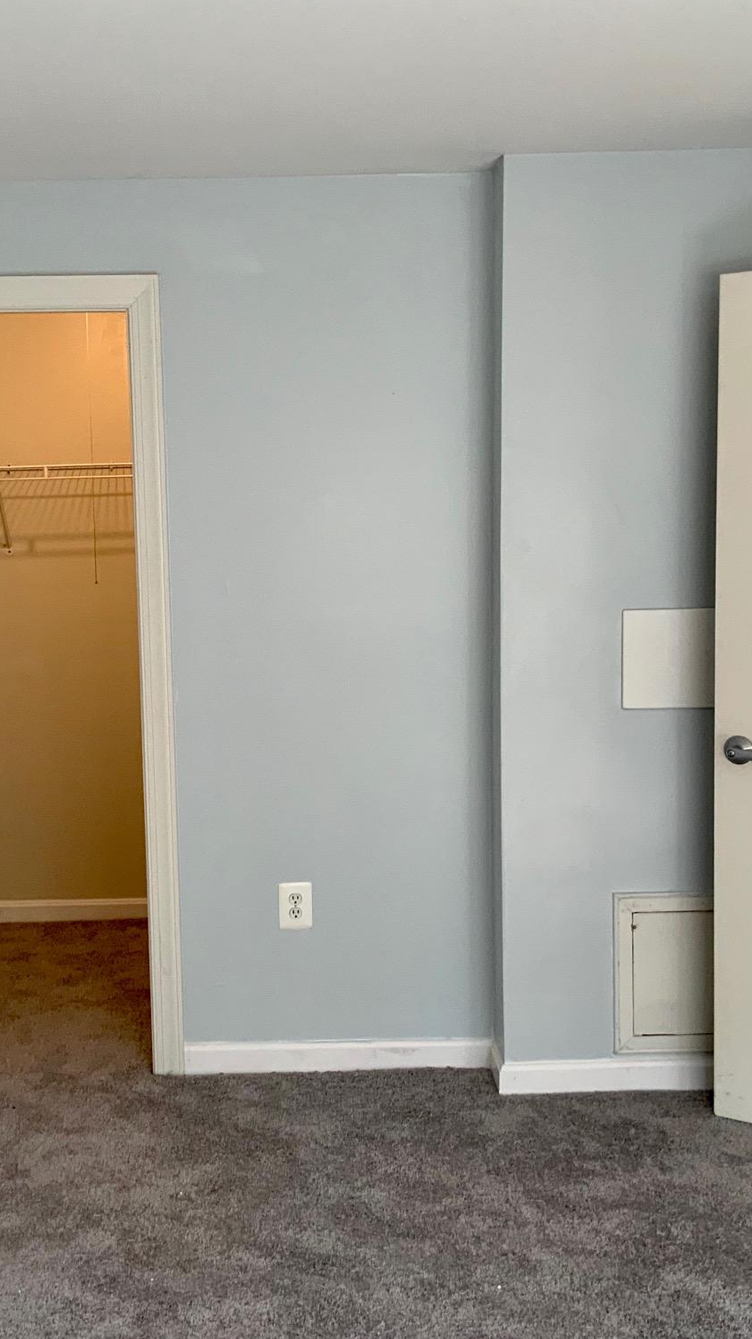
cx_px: 300
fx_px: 1525
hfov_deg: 27.6
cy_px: 665
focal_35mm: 43
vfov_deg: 47.4
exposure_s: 1/60
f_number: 1.8
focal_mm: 3
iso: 64
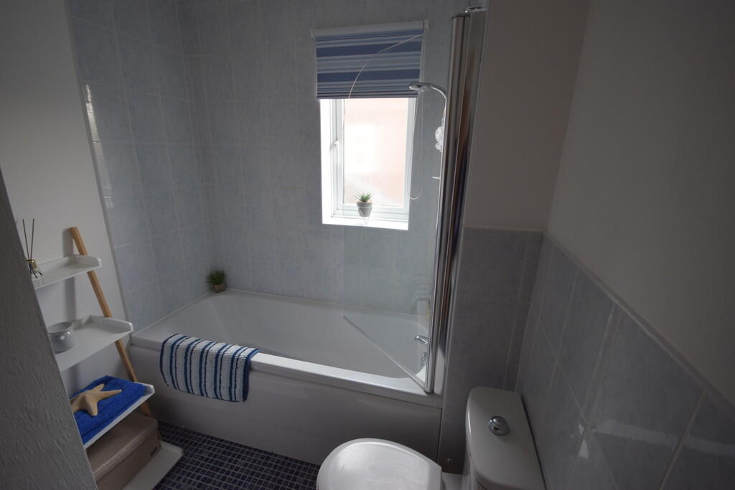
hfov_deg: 100.4
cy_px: 245
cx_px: 368
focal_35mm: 15
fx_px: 306
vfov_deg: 77.3
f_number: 4
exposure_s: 1/60
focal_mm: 10
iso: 640
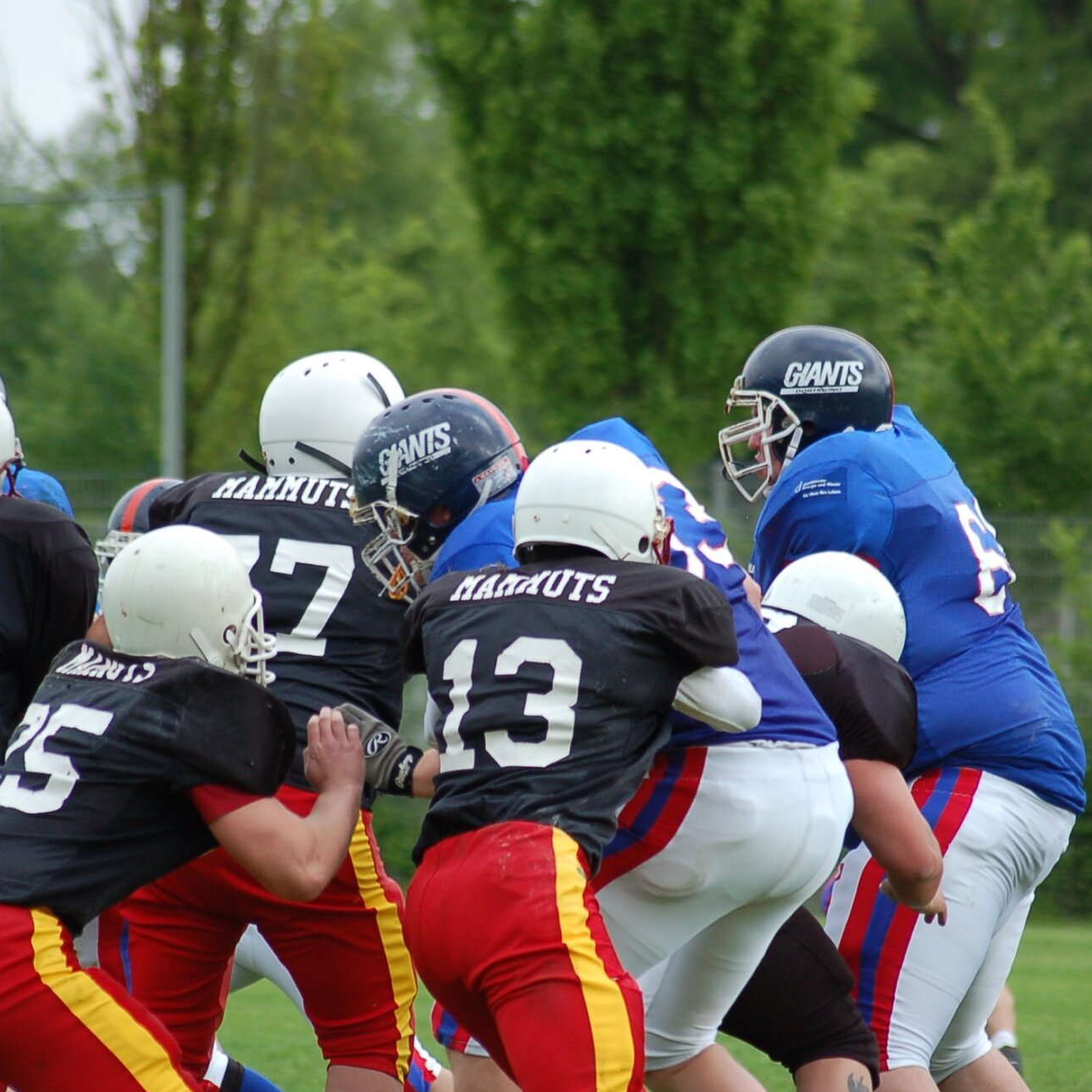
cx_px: 598
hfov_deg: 5.4
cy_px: 596
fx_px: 11564
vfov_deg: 5.4
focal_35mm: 324
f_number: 4.5
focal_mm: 150
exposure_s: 1/800
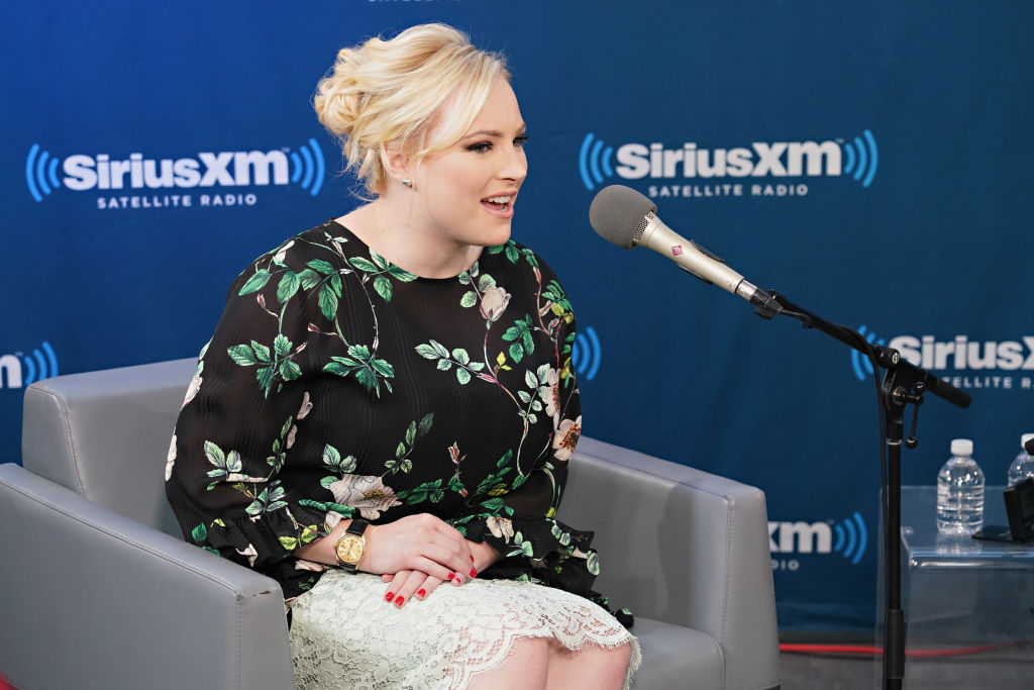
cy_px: 345
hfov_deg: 19.5
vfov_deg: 13.0
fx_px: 3016
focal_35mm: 105
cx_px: 517
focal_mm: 105
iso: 2000
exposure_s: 1/250
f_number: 5
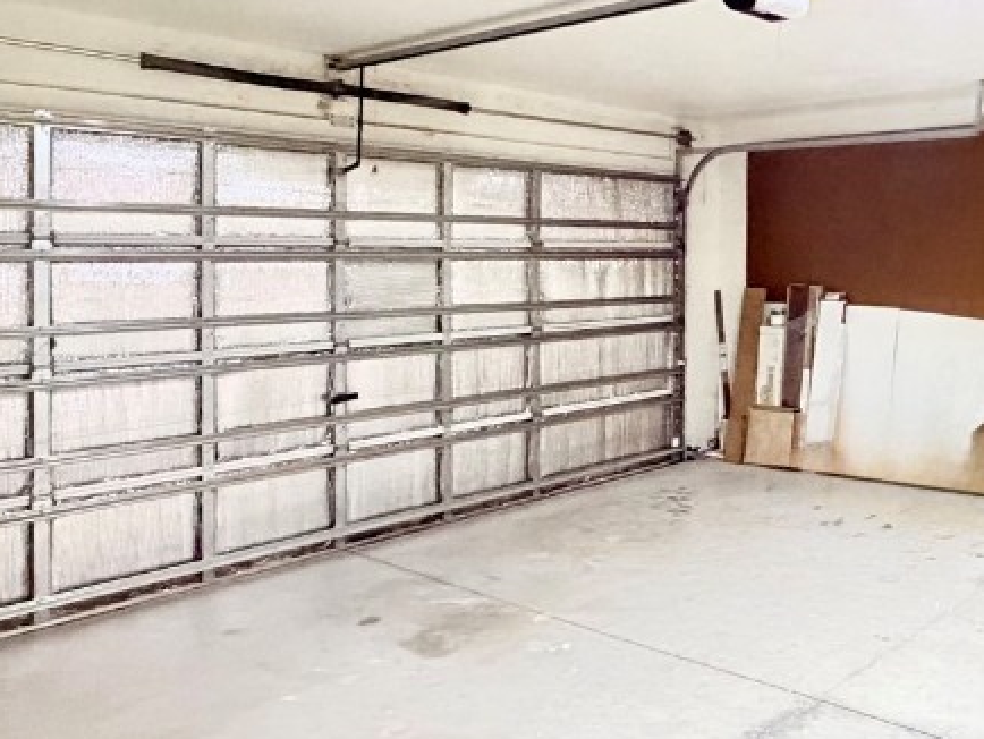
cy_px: 254
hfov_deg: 49.4
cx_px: 882
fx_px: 939
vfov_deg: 42.5
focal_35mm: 33
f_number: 2.2
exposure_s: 1/60
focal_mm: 2.22
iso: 1000
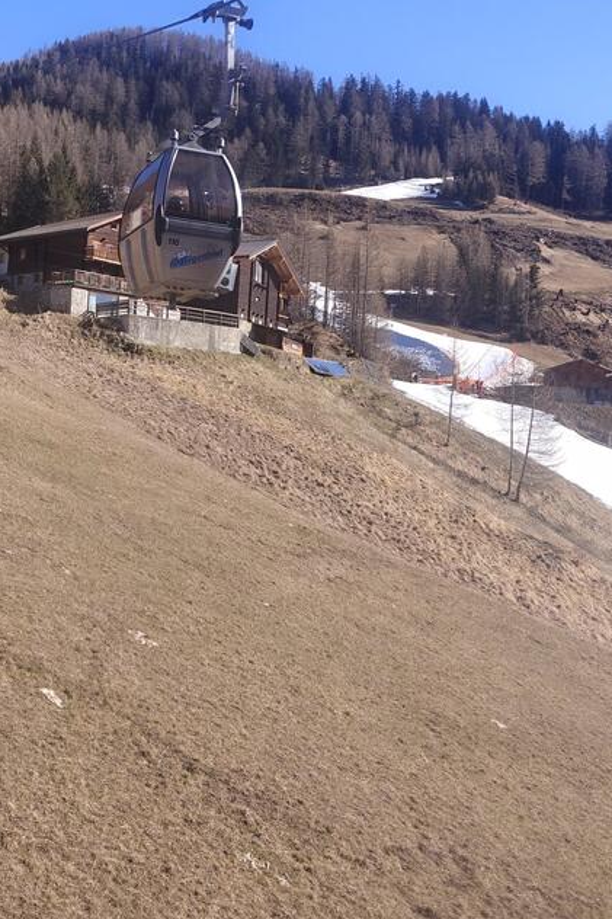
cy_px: 411
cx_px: 70
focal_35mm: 39
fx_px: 995
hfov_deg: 32.6
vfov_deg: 49.5
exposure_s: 1/795
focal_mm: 6.06
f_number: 1.6
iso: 50
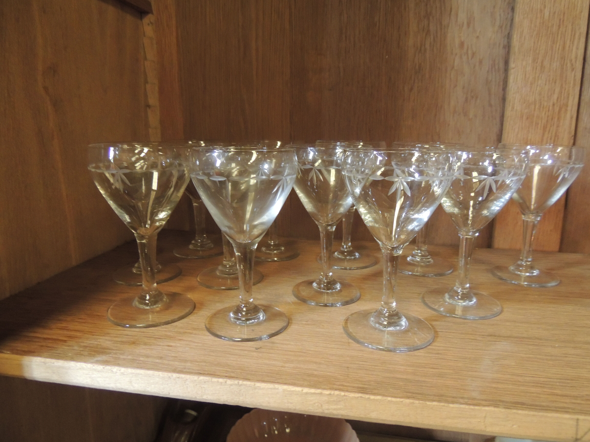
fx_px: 409
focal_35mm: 24
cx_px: 295
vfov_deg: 56.8
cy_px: 221
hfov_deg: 71.6
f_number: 3
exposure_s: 1/8
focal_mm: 4.3
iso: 720
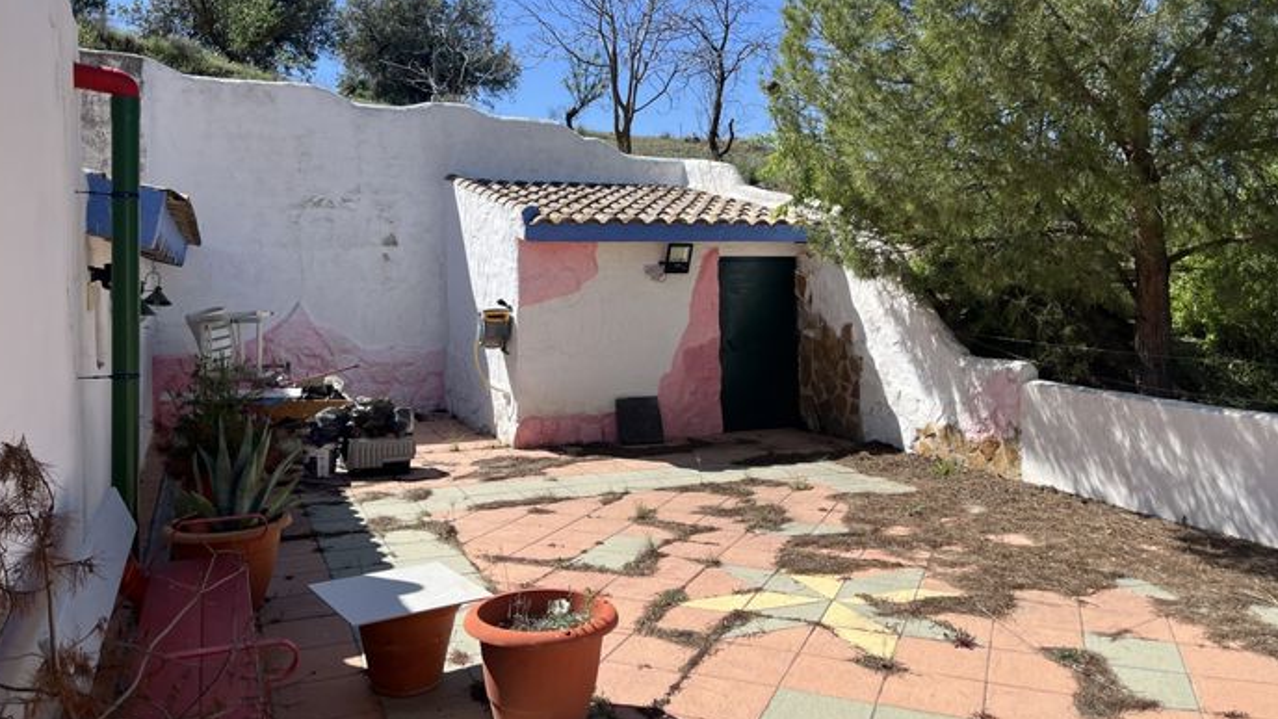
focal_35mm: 29
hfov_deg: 66.1
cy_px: 266
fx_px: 983
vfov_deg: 39.9
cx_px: 629
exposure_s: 1/3623
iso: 50
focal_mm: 5.1
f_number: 1.6
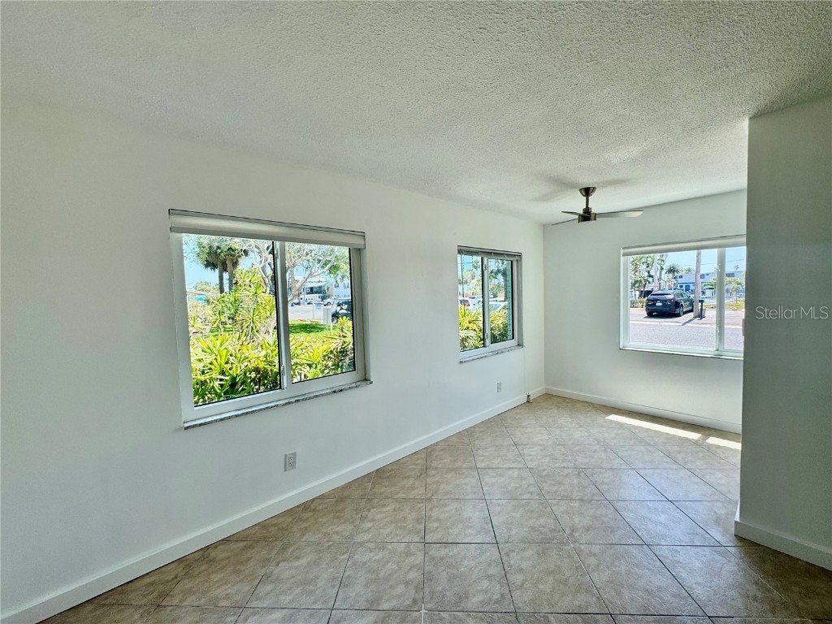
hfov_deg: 102.1
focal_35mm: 14
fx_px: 336
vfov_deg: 85.7
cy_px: 312
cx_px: 416
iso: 40
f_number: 2.2
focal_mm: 2.22
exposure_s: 1/308
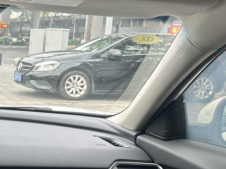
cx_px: -77
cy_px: 107
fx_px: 477
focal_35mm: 73
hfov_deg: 23.3
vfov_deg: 20.1
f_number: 1.78
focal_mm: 6.86
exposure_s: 1/121
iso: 64
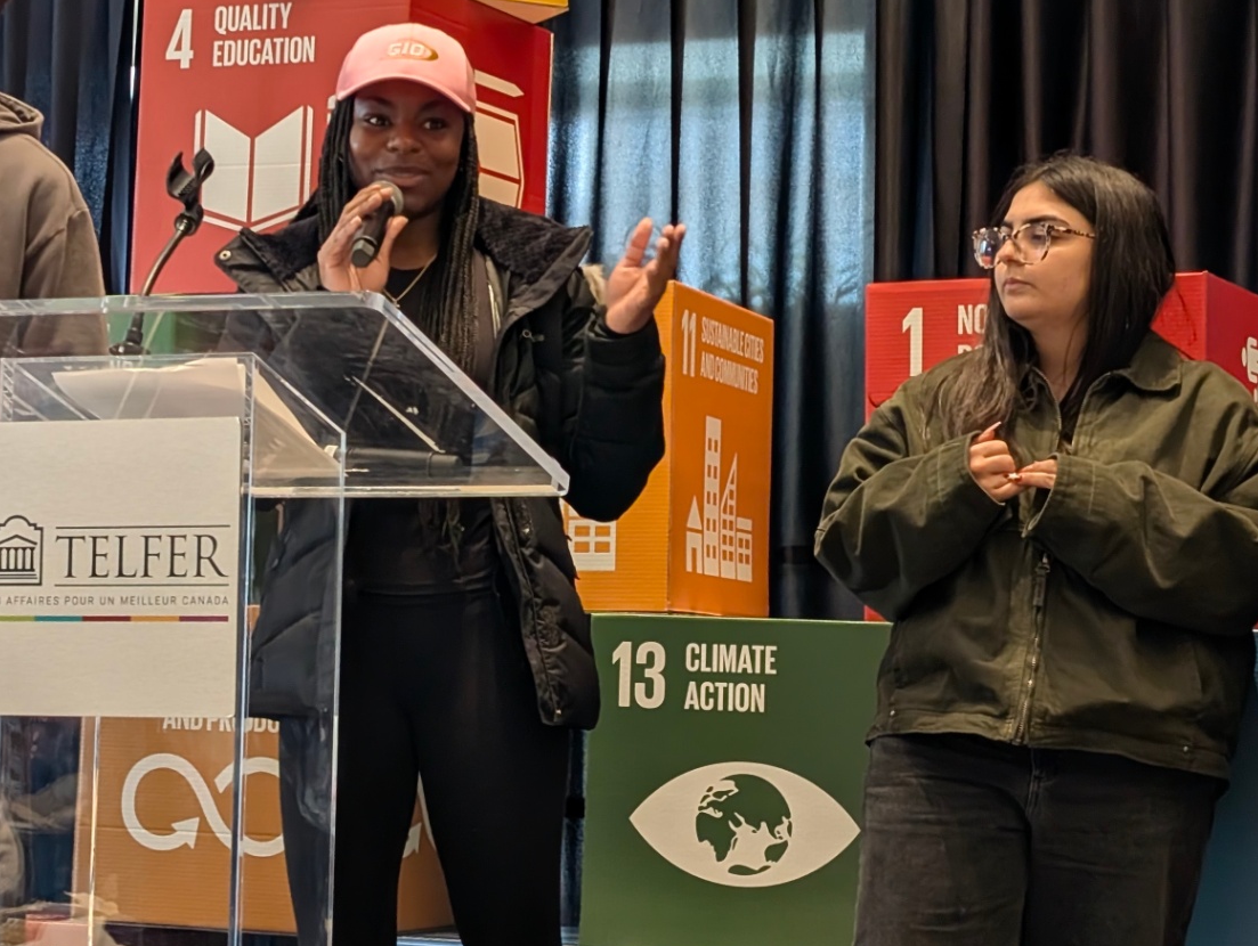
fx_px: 2947
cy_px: 447
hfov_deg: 24.1
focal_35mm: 81
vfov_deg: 18.2
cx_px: 616
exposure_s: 1/120
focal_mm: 6.9
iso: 293
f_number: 1.68
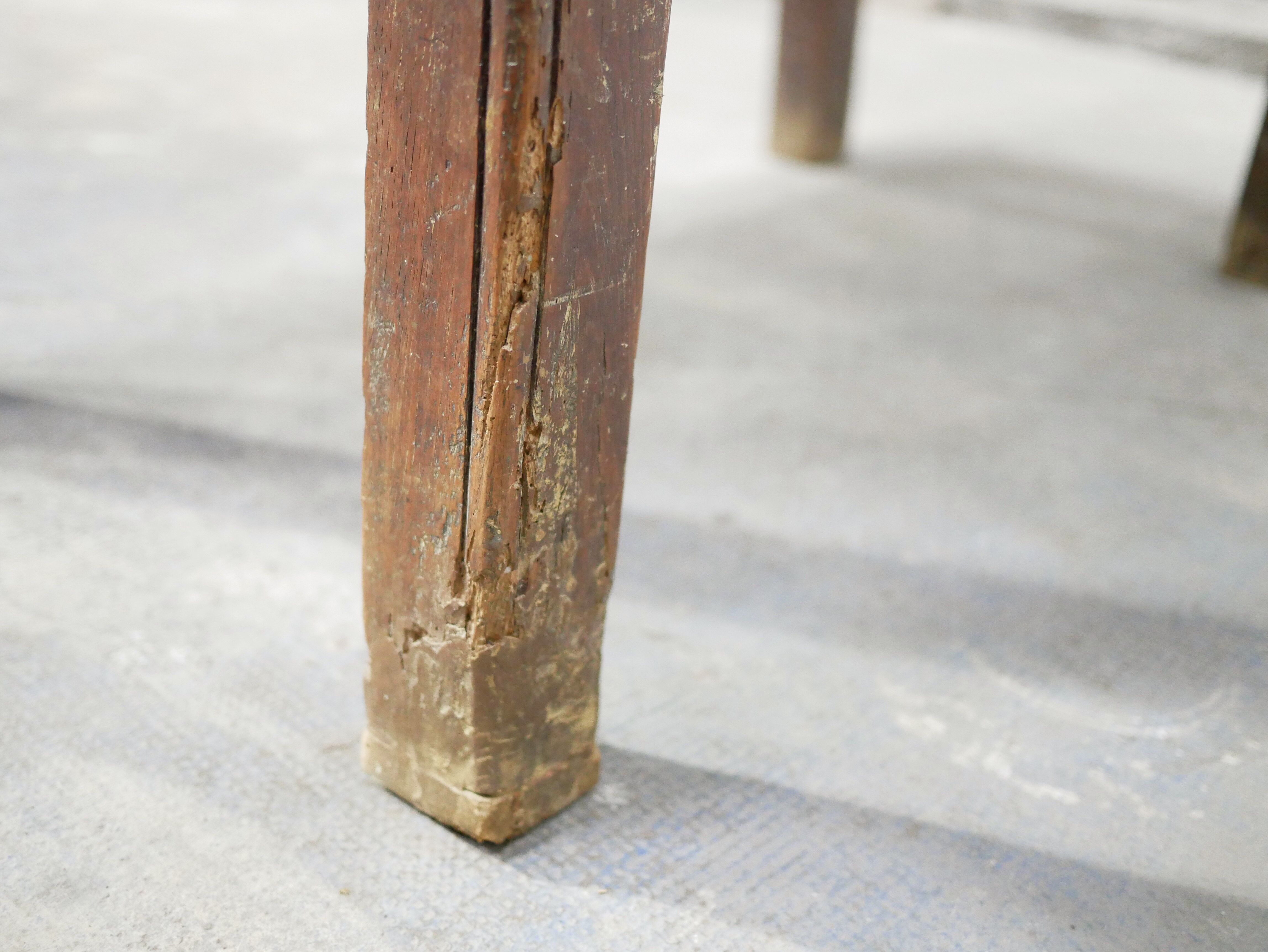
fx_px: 1466
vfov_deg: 36.0
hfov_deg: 46.8
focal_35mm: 40
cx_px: 634
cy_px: 476
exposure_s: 1/60
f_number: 1.7
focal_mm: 20
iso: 2000
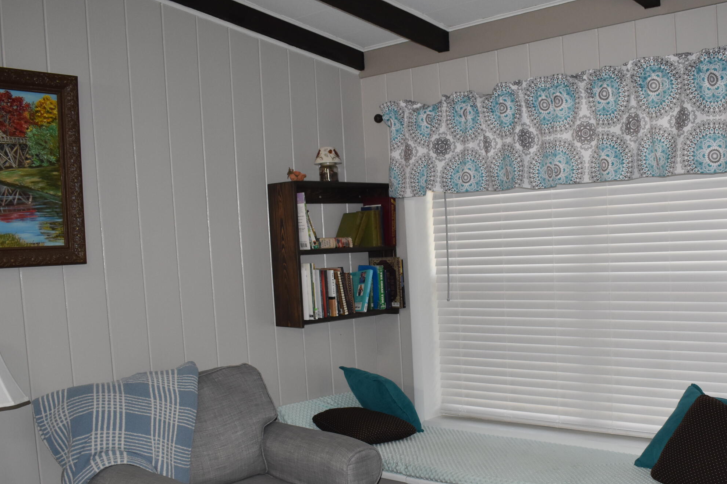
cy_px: 330
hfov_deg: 47.2
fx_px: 828
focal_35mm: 41
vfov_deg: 32.3
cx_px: 433
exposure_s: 1/80
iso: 800
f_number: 4.5
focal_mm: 18
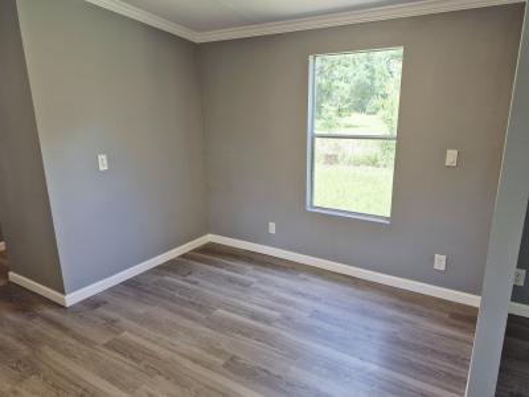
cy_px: 198
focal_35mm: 23
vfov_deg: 58.9
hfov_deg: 73.9
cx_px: 264
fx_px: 351
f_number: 1.8
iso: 25
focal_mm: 5.4
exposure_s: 1/132
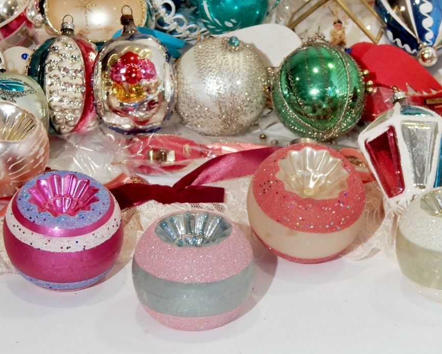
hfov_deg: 10.2
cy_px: 177
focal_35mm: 190
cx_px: 206
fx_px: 2486
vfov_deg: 8.1
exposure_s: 1/30
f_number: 5.3
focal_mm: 32.8
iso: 160
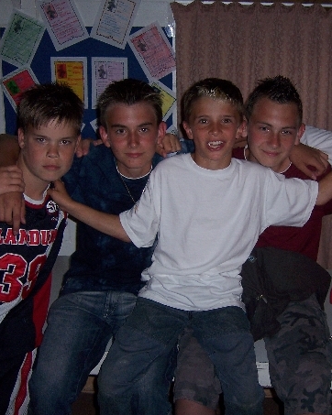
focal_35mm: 50
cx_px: 224
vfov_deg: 37.3
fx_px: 615
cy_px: 216
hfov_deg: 30.0
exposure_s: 1/60
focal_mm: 6.2
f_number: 2.8
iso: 125
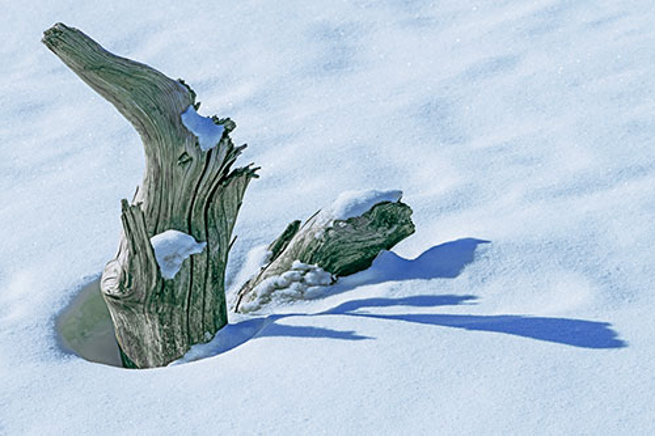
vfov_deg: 6.5
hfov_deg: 9.8
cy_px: 218
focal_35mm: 210
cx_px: 328
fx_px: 3819
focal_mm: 210
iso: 320
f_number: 10
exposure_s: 1/1000
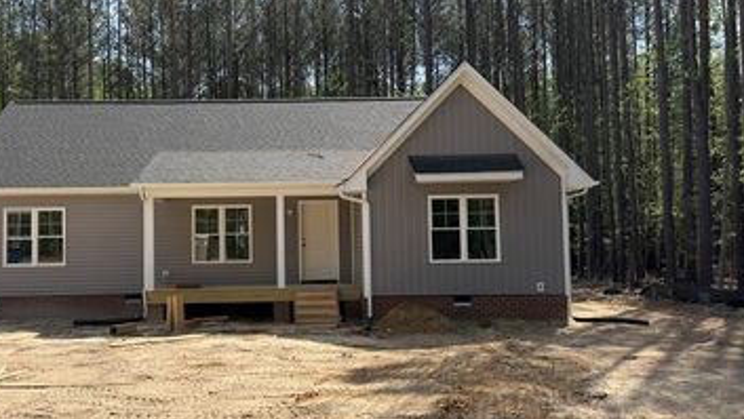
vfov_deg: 32.0
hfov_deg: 53.4
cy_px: 207
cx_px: 276
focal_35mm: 37
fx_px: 730
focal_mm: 6.76
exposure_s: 1/3279
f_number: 1.78
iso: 80
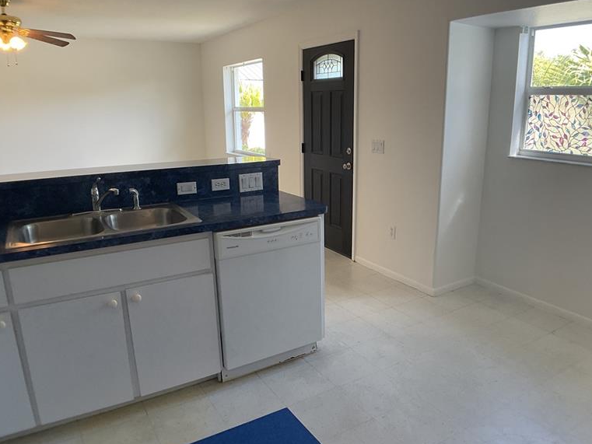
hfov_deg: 47.8
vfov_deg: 36.8
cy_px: 229
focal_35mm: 39
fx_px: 667
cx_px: 329
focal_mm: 3
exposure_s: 1/120
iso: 40
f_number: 1.8
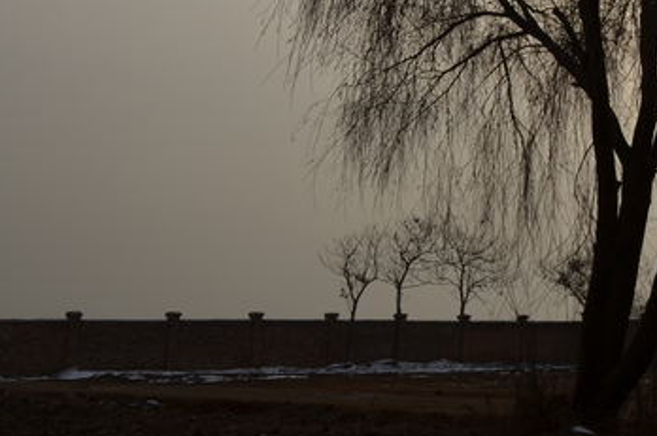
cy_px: -91
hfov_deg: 29.5
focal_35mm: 62
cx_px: 710
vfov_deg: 20.4
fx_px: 1130
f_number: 11
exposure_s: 1/250
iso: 100
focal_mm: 16
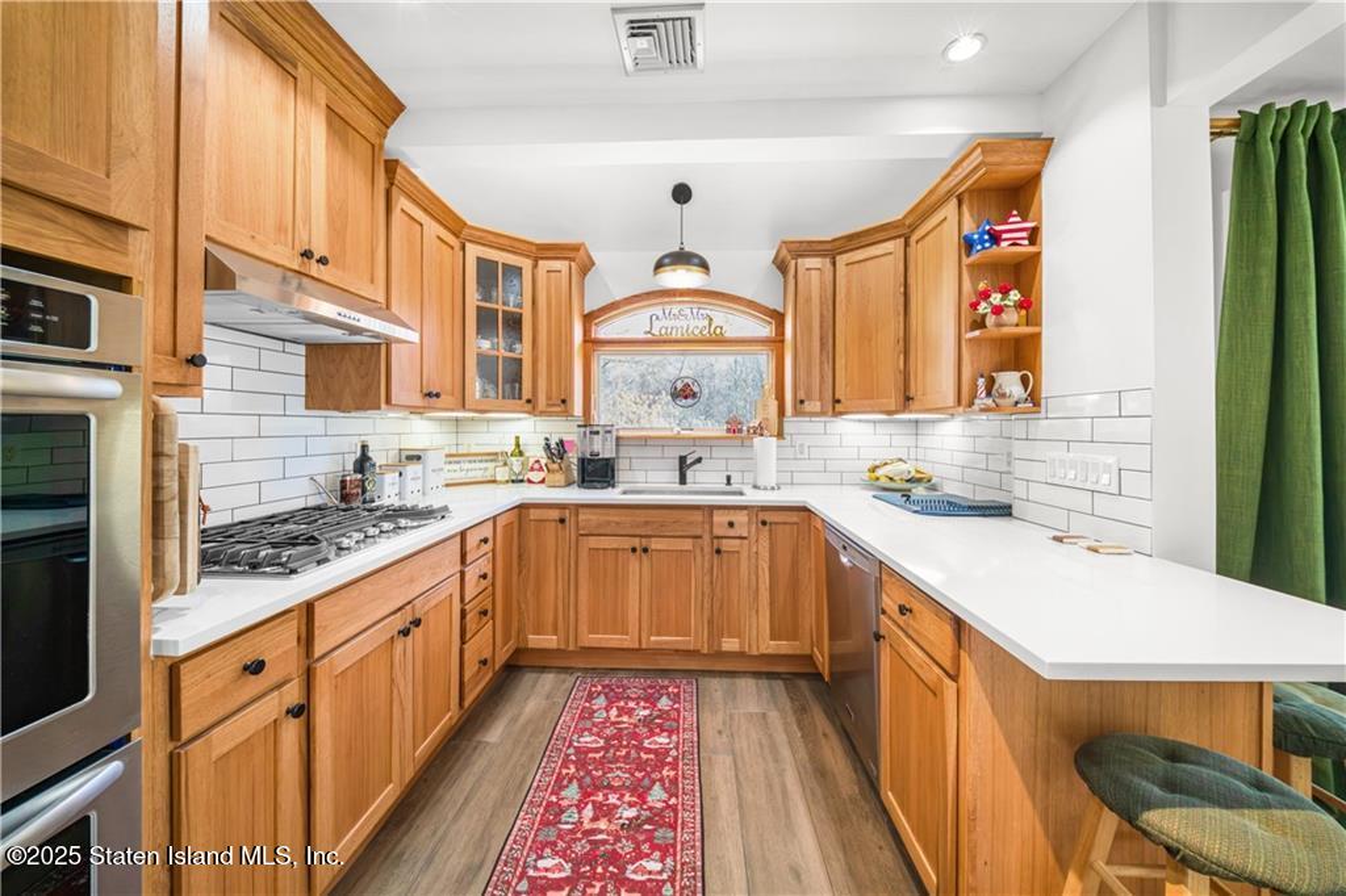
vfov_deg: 90.0
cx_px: 673
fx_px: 448
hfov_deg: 112.6
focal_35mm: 12
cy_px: 448
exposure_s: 1/400
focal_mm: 12
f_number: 5
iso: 3200
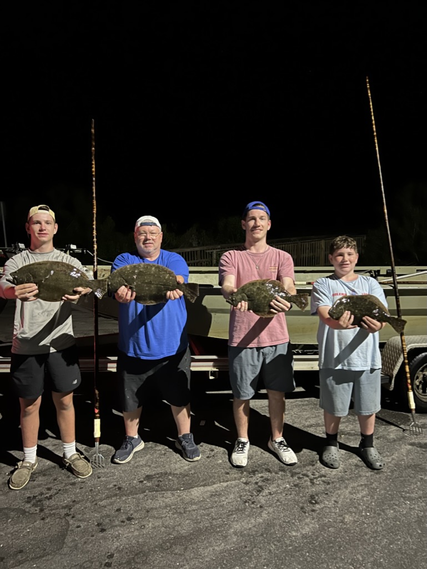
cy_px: 284
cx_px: 214
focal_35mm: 26
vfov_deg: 67.3
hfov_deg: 53.1
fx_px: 427
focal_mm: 5.7
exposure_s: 1/15
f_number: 1.5
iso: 1000
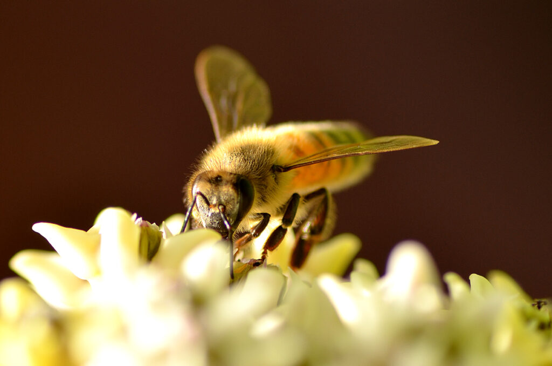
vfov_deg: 10.1
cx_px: 276
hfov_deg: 15.2
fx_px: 2065
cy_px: 183
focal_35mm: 135
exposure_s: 1/500
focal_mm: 90
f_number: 7.1
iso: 200
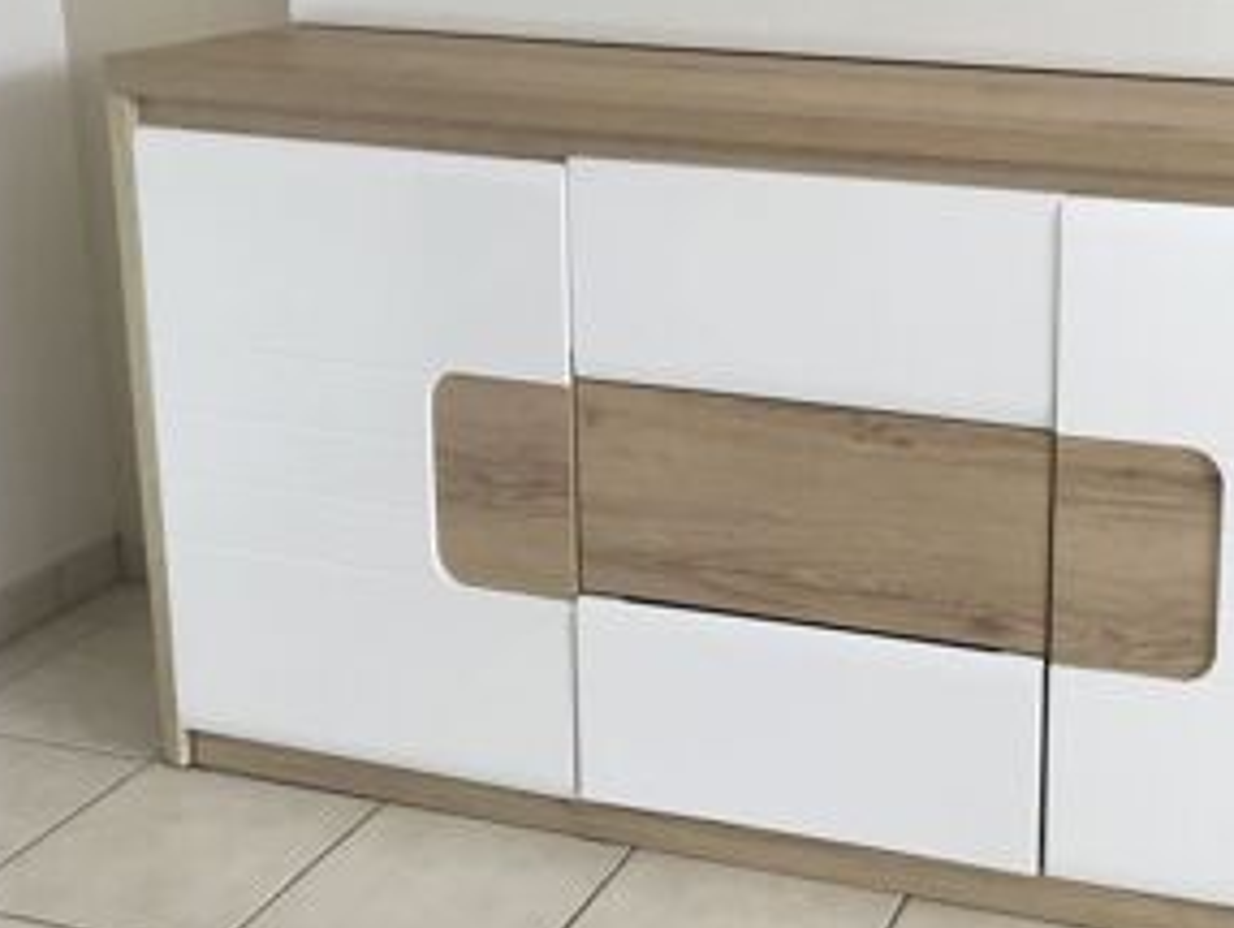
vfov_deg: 27.8
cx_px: 975
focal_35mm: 52
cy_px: 272
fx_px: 1855
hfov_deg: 35.7
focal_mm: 3.3
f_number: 2.4
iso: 32
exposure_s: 1/30
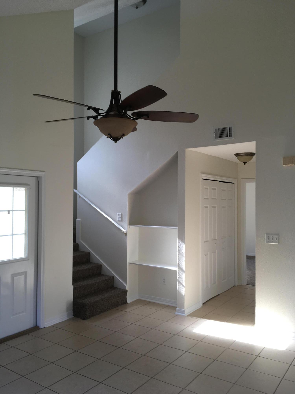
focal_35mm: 29
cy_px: 197
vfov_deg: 61.7
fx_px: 330
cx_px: 148
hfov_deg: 48.2
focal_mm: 4.15
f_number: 2.2
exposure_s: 1/60
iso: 25
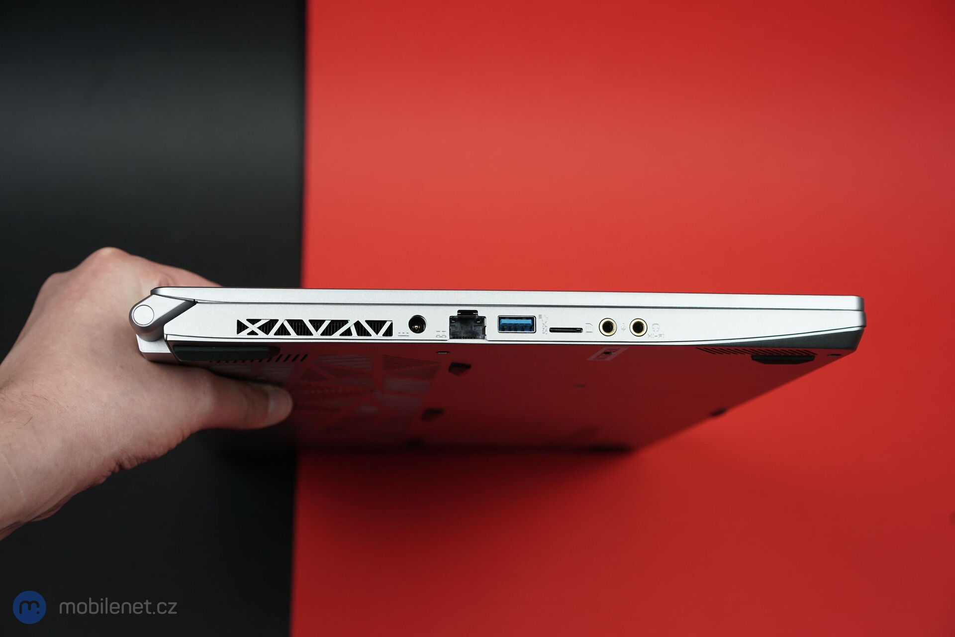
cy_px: 318
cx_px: 478
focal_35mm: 55
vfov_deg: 24.6
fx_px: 1459
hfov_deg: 36.2
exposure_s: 1/200
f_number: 5.6
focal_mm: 55
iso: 1000
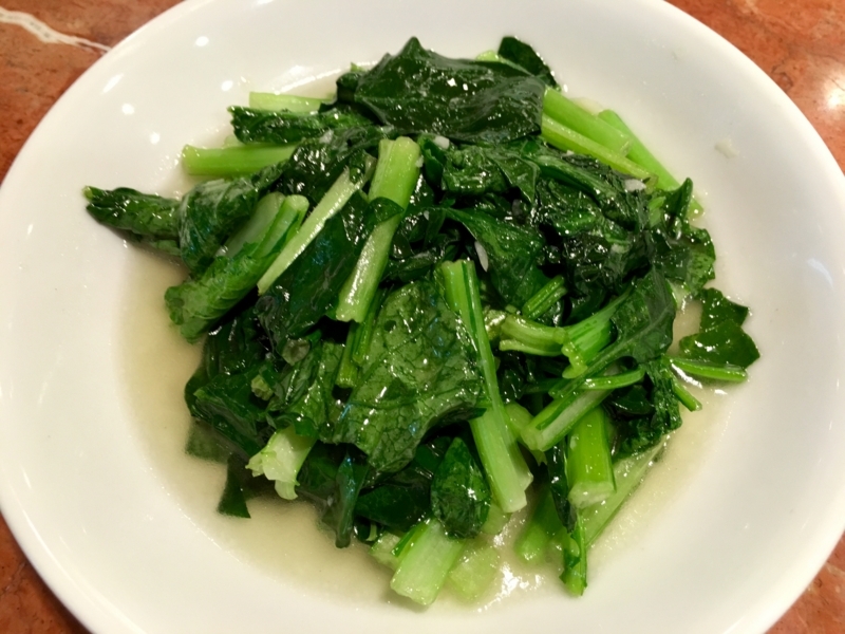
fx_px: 708
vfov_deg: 48.2
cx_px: 422
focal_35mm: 29
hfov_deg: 61.7
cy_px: 317
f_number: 2.2
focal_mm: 4.15
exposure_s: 1/30
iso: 125
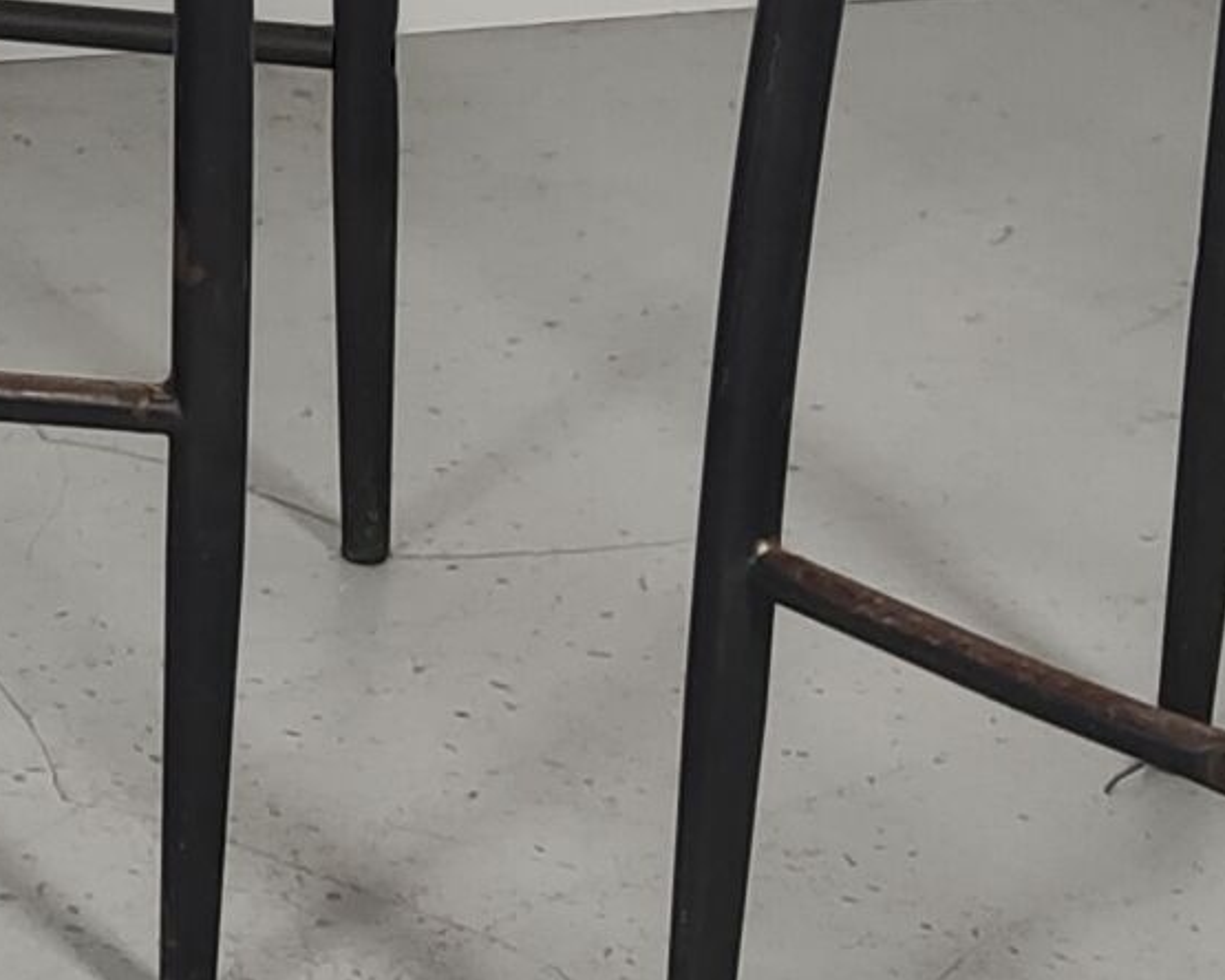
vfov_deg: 8.1
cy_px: -790
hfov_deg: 10.0
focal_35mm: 183
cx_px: -1020
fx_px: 6635
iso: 155
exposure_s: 1/100
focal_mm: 4.75
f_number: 1.75
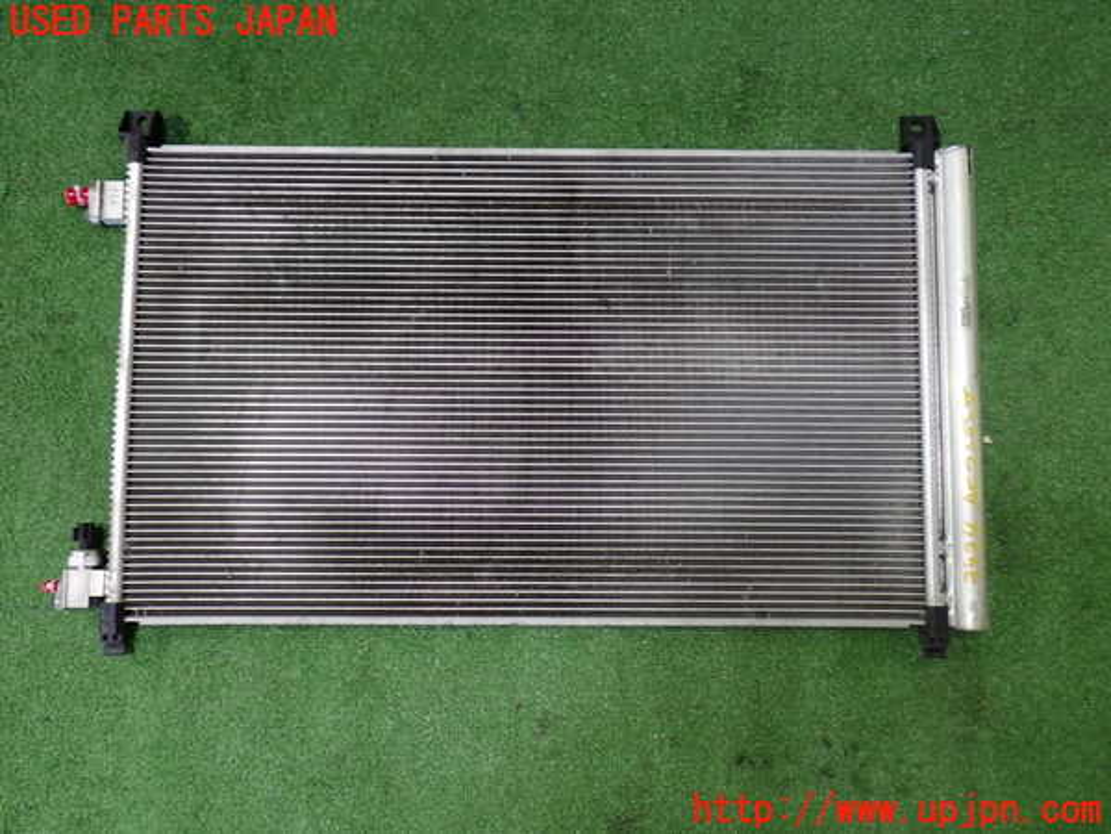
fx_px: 963
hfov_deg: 60.0
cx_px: 556
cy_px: 417
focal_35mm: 30
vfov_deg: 46.8
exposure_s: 1/40
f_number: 2.3
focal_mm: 5.4
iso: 200
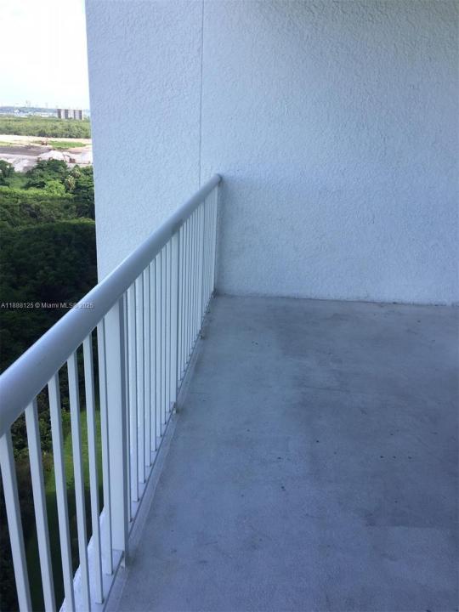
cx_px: 230
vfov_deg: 61.7
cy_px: 306
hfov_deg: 48.2
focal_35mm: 29
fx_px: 513
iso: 32
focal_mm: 4.15
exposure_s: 1/590
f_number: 2.2
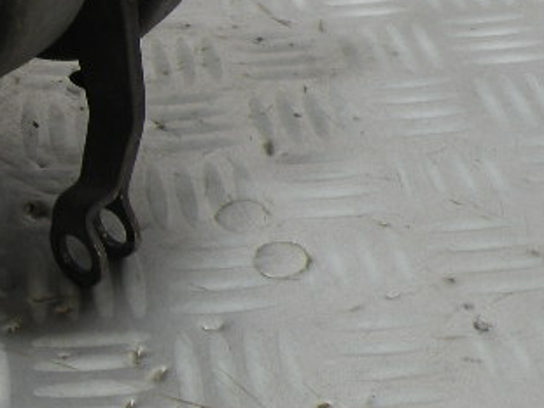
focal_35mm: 89
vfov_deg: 15.2
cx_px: -117
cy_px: -219
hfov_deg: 20.5
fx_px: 1398
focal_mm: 4.7
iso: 64
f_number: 3.2
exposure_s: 1/67.6
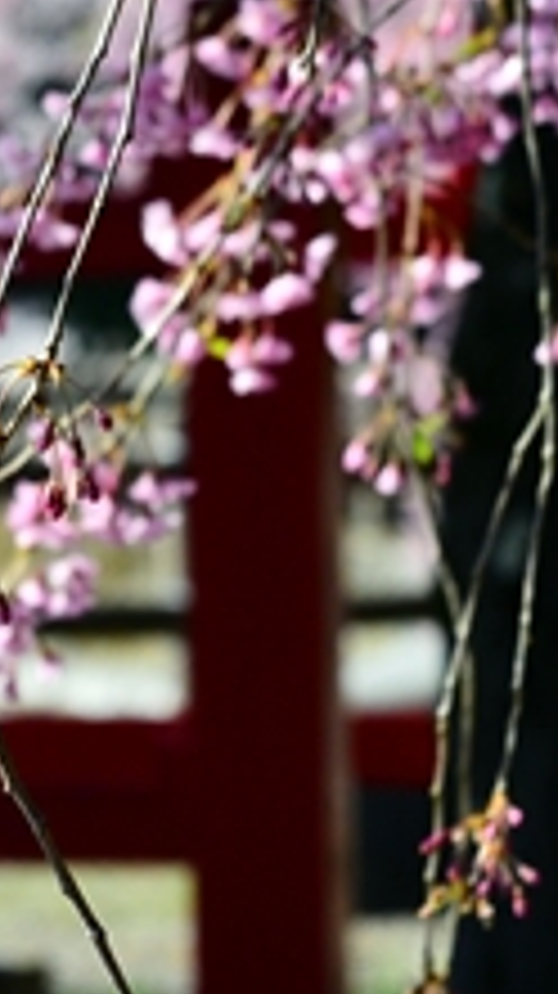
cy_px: 108
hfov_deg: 2.6
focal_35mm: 456
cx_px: -526
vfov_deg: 4.7
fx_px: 12018
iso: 400
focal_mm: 120
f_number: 10
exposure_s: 1/400
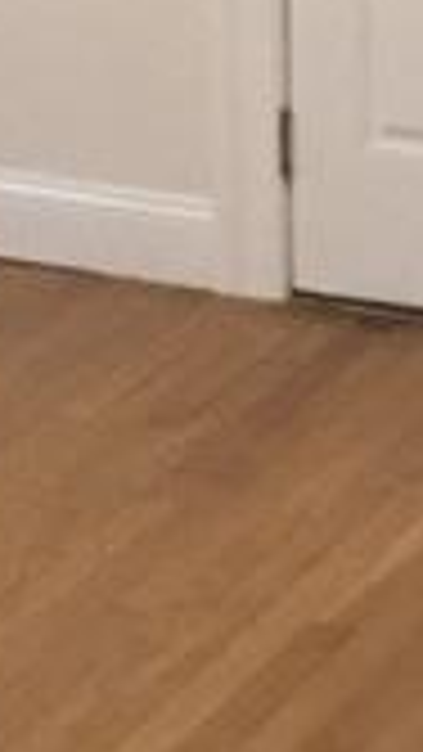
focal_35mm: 155
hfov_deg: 7.8
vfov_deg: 13.6
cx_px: 148
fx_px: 3089
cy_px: -104
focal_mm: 3.3
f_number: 2.4
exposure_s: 1/30
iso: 200
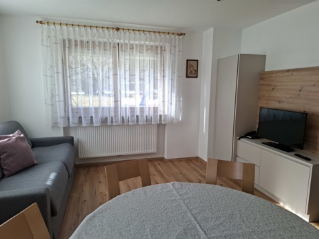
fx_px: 212
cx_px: 160
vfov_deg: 58.9
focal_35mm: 23
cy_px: 120
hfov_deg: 73.9
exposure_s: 1/155
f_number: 1.8
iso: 50
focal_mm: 5.54
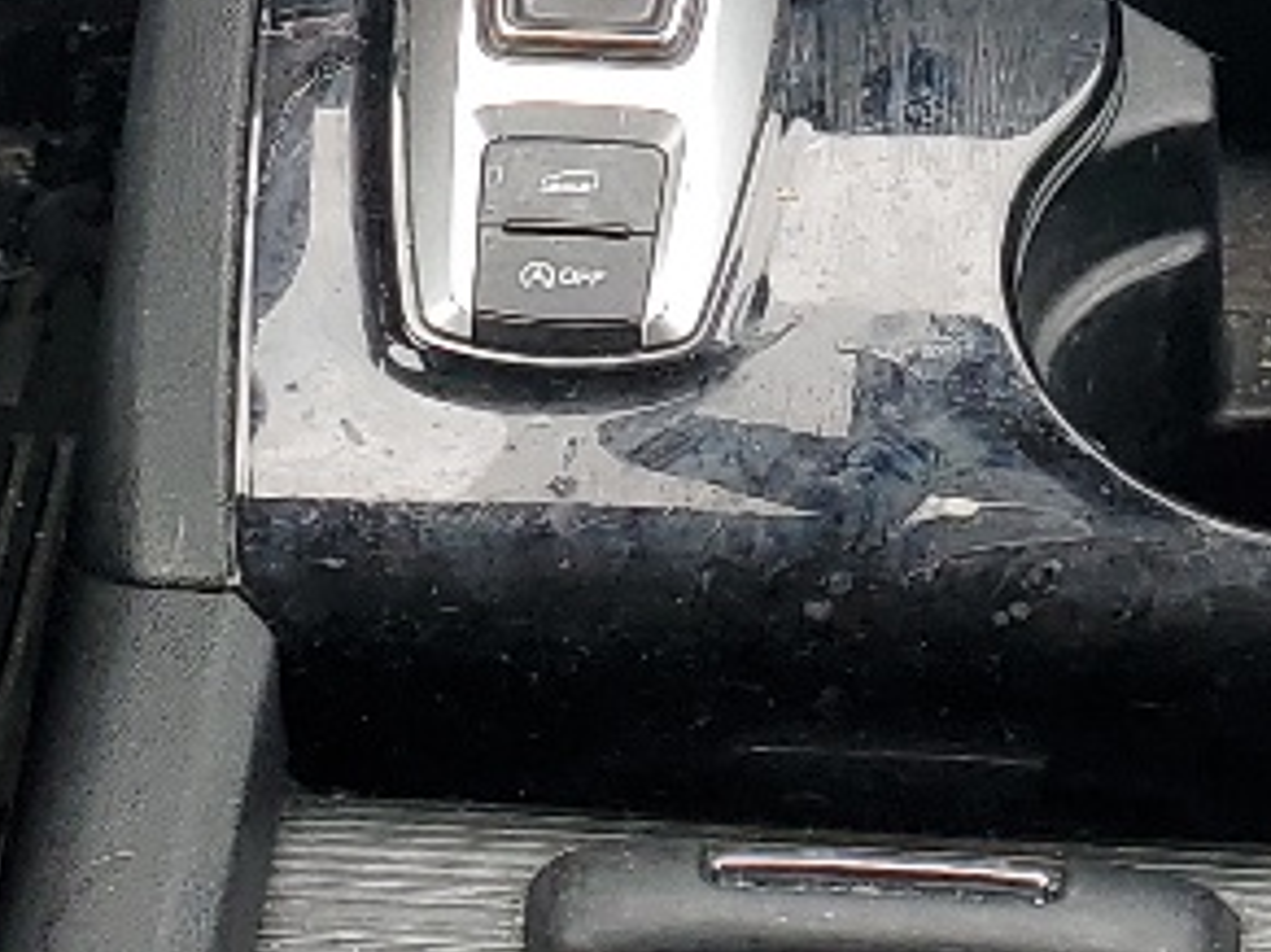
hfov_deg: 13.8
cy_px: -1035
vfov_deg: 9.6
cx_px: 629
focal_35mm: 143
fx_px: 5248
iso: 50
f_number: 1.5
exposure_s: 1/204
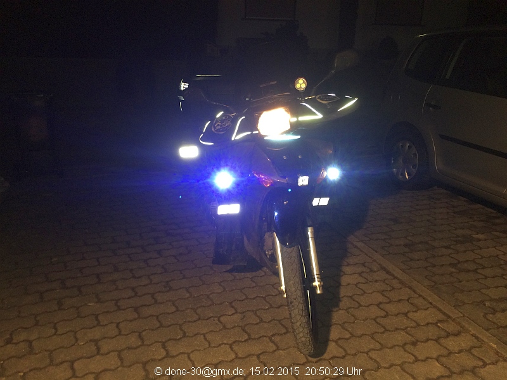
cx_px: 254
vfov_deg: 48.2
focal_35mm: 29
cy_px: 190
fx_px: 425
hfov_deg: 61.7
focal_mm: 4.15
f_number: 2.2
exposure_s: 1/20
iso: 100
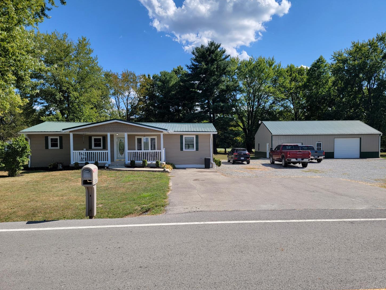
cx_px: 200
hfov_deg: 69.4
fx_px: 279
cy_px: 149
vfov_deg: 54.9
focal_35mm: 25
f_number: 1.8
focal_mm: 6.7
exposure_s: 1/750
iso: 16
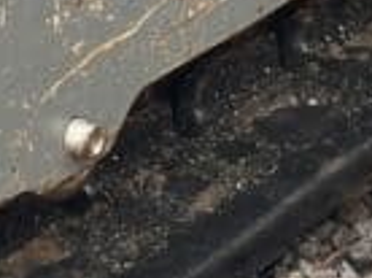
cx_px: 46
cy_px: -82
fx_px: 3369
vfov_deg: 4.7
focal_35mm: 314
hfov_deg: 6.3
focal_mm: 6.86
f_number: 1.78
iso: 200
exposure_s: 1/60
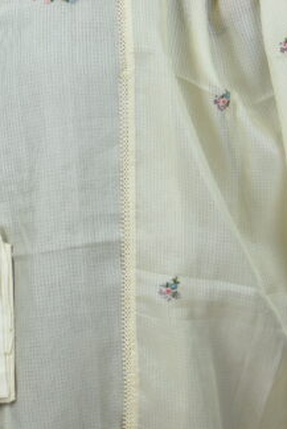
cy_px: -114
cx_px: 119
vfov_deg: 13.6
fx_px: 1737
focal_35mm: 145
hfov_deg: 9.4
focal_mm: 35
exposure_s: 1/60
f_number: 5.6
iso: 200
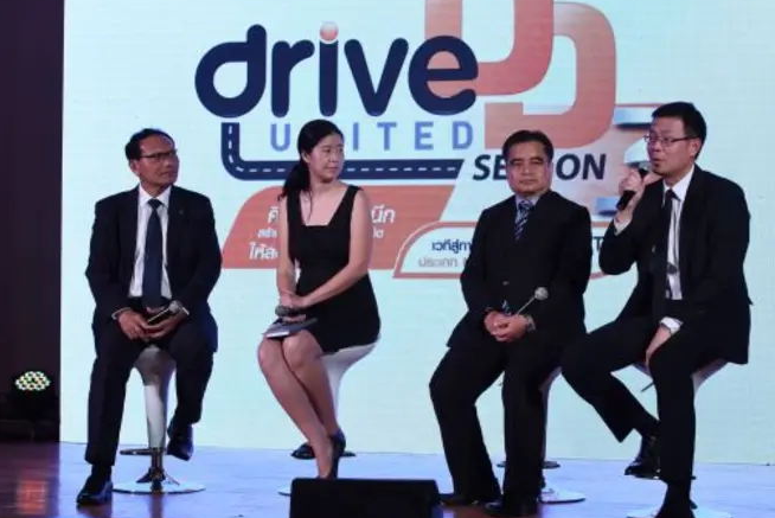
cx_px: 460
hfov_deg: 21.9
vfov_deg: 14.7
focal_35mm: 93
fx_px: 2003
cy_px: 234
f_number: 5.6
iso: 2000
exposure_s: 1/250
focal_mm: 78
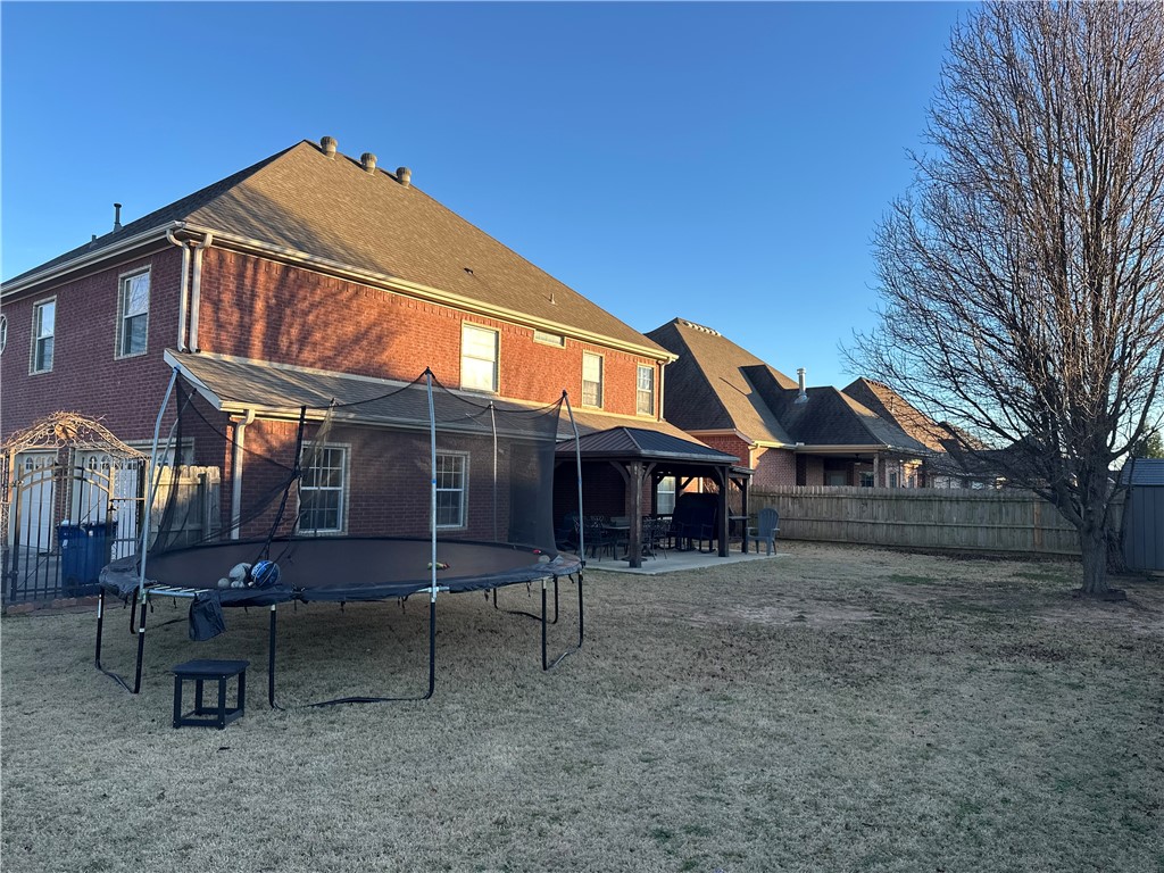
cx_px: 582
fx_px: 807
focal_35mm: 24
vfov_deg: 56.8
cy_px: 436
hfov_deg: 71.6
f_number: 1.78
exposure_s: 1/952
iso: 80
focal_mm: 6.86
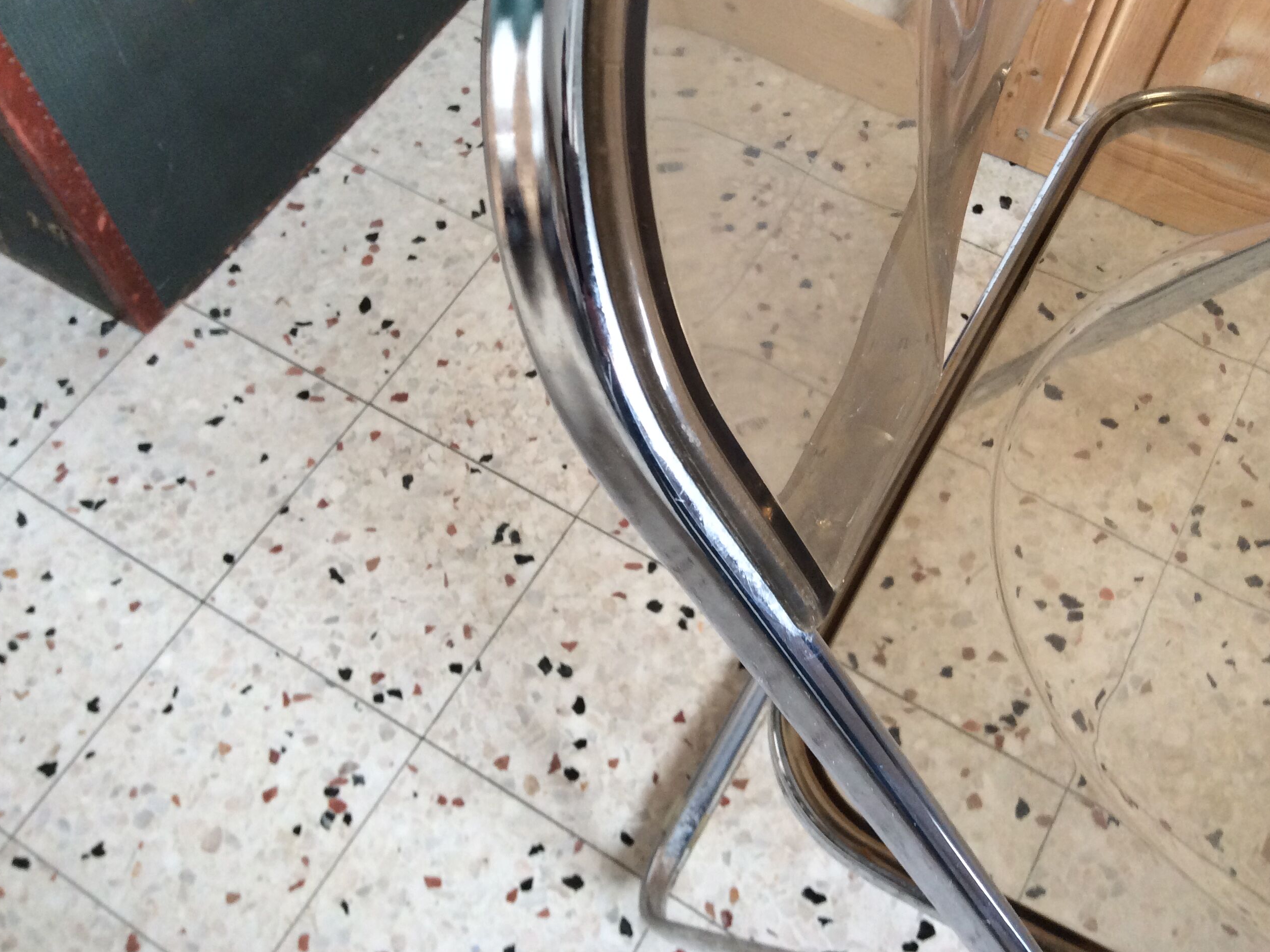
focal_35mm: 33
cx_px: 626
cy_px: 467
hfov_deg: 55.4
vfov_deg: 42.9
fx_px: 1211
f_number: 2.4
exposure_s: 1/25
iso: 80
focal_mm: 3.3
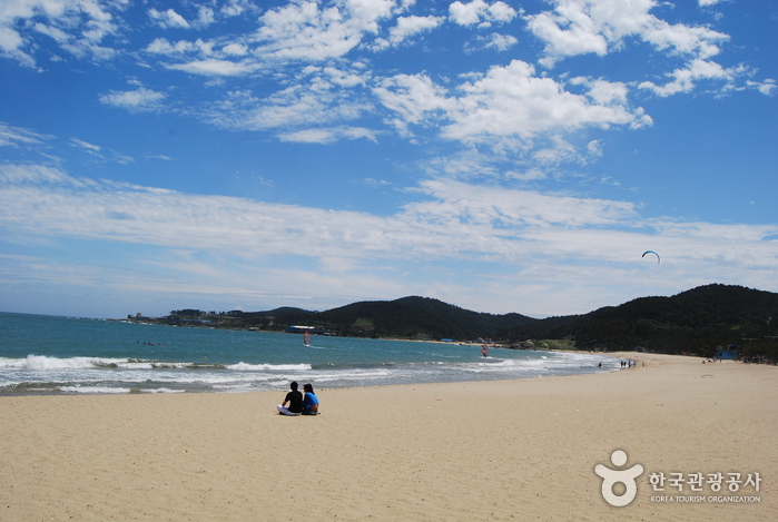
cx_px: 389
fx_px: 585
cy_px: 261
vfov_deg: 48.1
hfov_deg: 67.3
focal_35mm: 27
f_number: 13
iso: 100
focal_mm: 18
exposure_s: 1/200
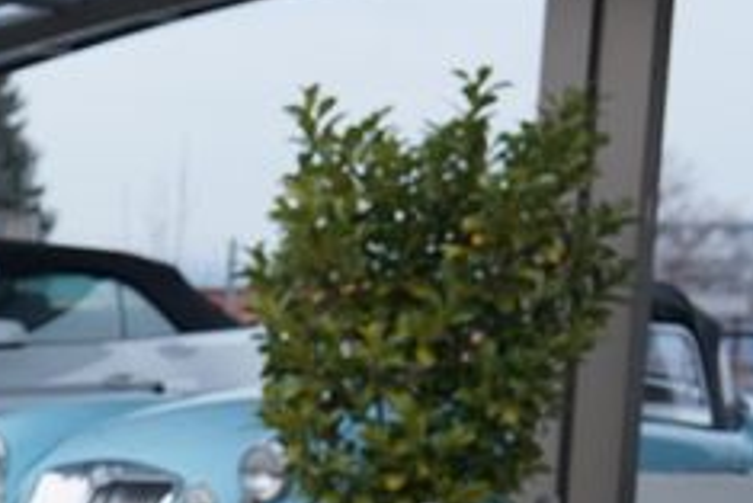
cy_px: 867
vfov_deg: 7.7
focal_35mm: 174
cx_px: -660
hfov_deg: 10.9
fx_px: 3642
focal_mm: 40
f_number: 4
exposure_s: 1/160
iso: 1000
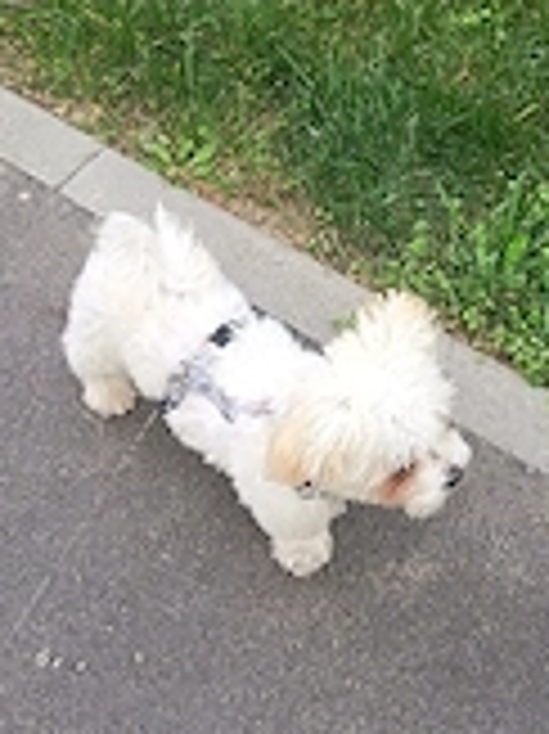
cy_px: 342
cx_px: 405
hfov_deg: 24.5
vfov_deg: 32.7
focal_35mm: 59
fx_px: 1249
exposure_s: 1/100
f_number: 1.75
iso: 200
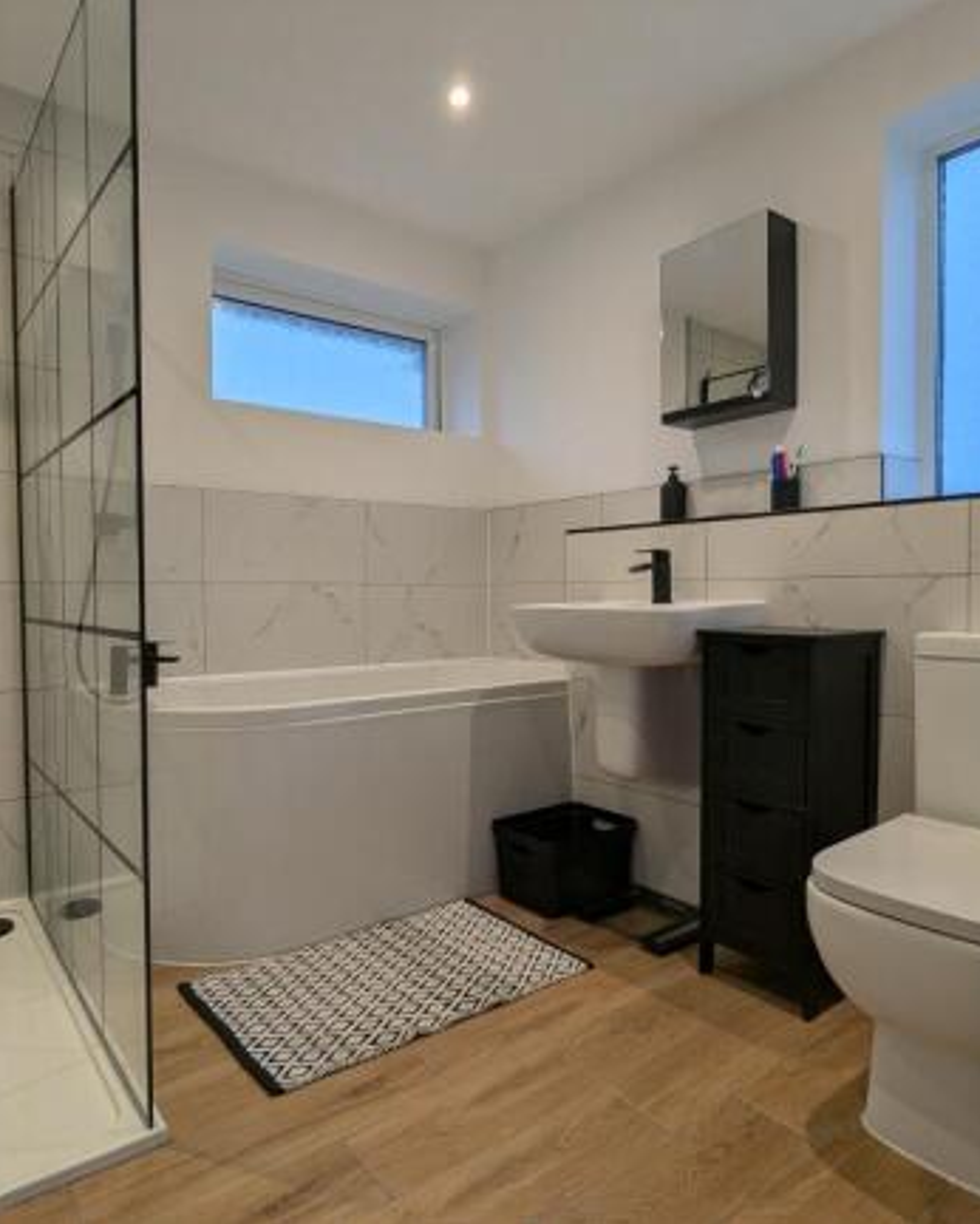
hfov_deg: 65.3
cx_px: 431
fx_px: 761
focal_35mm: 21
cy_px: 611
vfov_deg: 77.6
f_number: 2.2
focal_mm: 2.35
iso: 50
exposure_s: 1/103
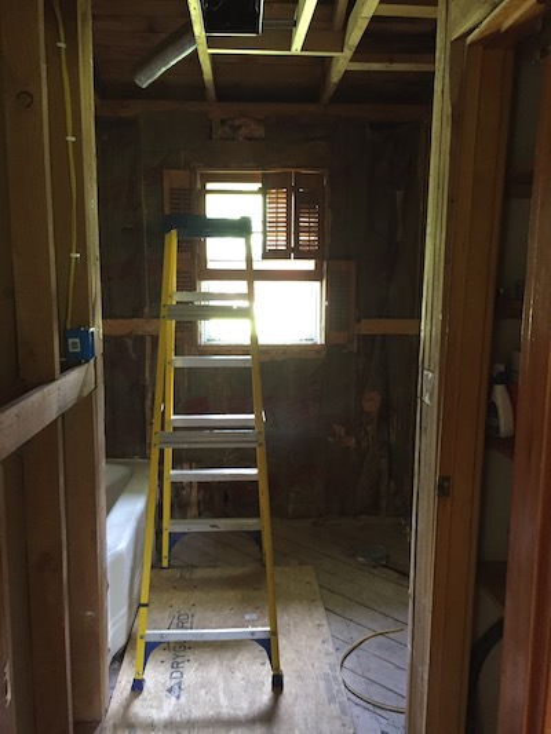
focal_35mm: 29
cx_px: 276
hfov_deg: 48.2
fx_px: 615
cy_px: 367
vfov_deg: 61.6
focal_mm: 4.15
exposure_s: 1/24
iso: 250
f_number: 2.2
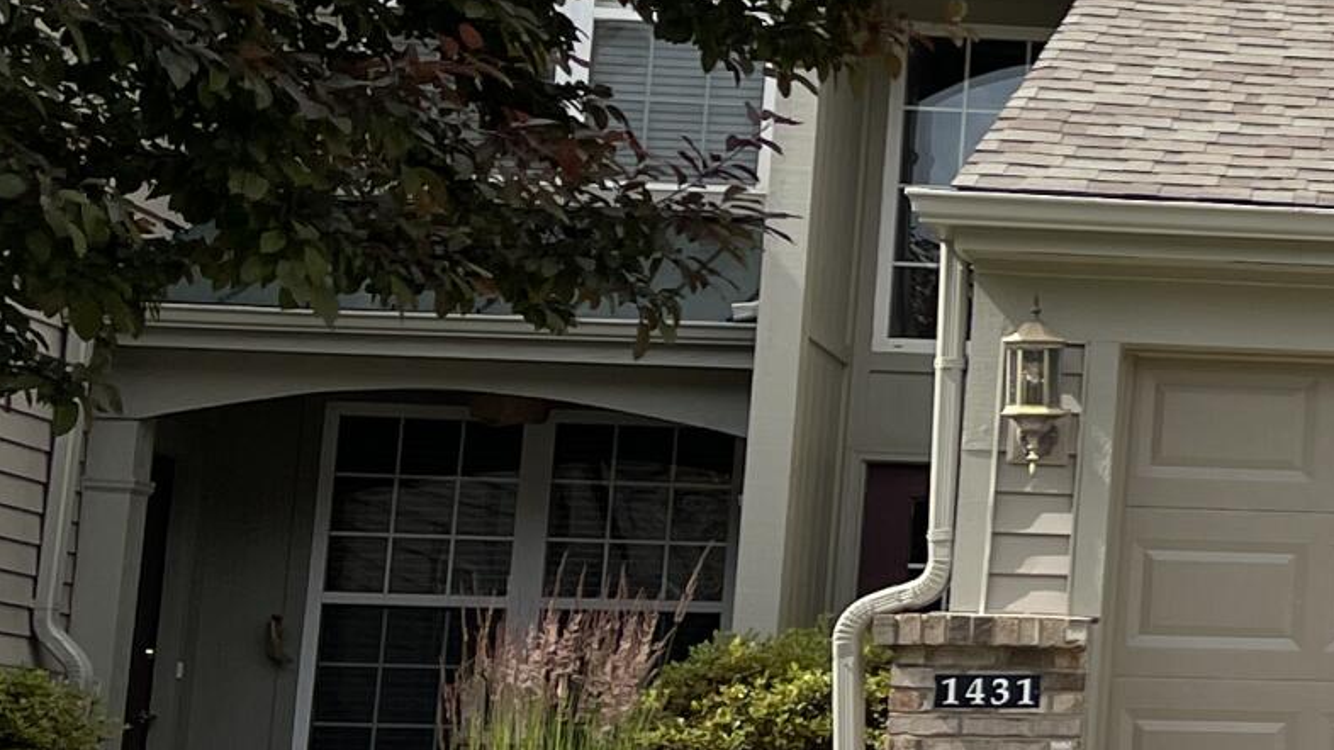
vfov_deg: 11.6
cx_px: 2395
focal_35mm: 104
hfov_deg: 17.0
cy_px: 283
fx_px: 3678
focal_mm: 5.1
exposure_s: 1/3257
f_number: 1.6
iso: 32
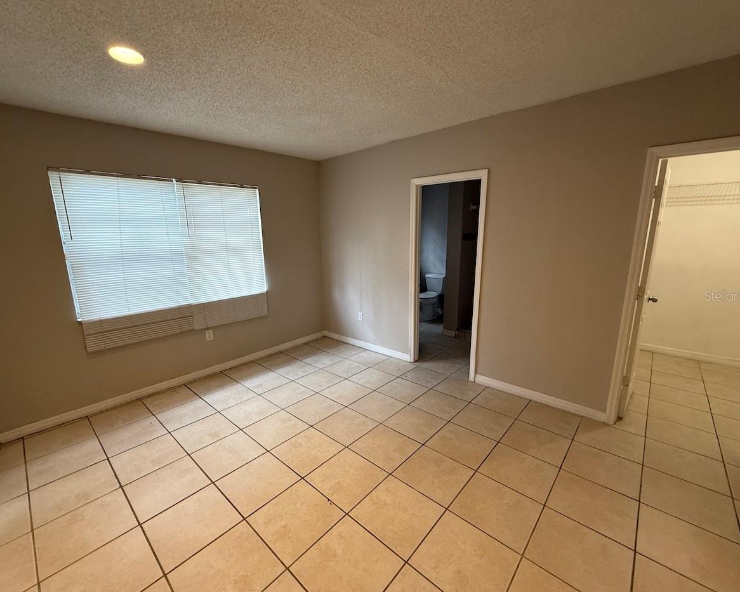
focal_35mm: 15
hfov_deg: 96.8
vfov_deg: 84.0
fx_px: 329
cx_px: 358
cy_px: 296
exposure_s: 1/60
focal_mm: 2.22
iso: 200
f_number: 2.2
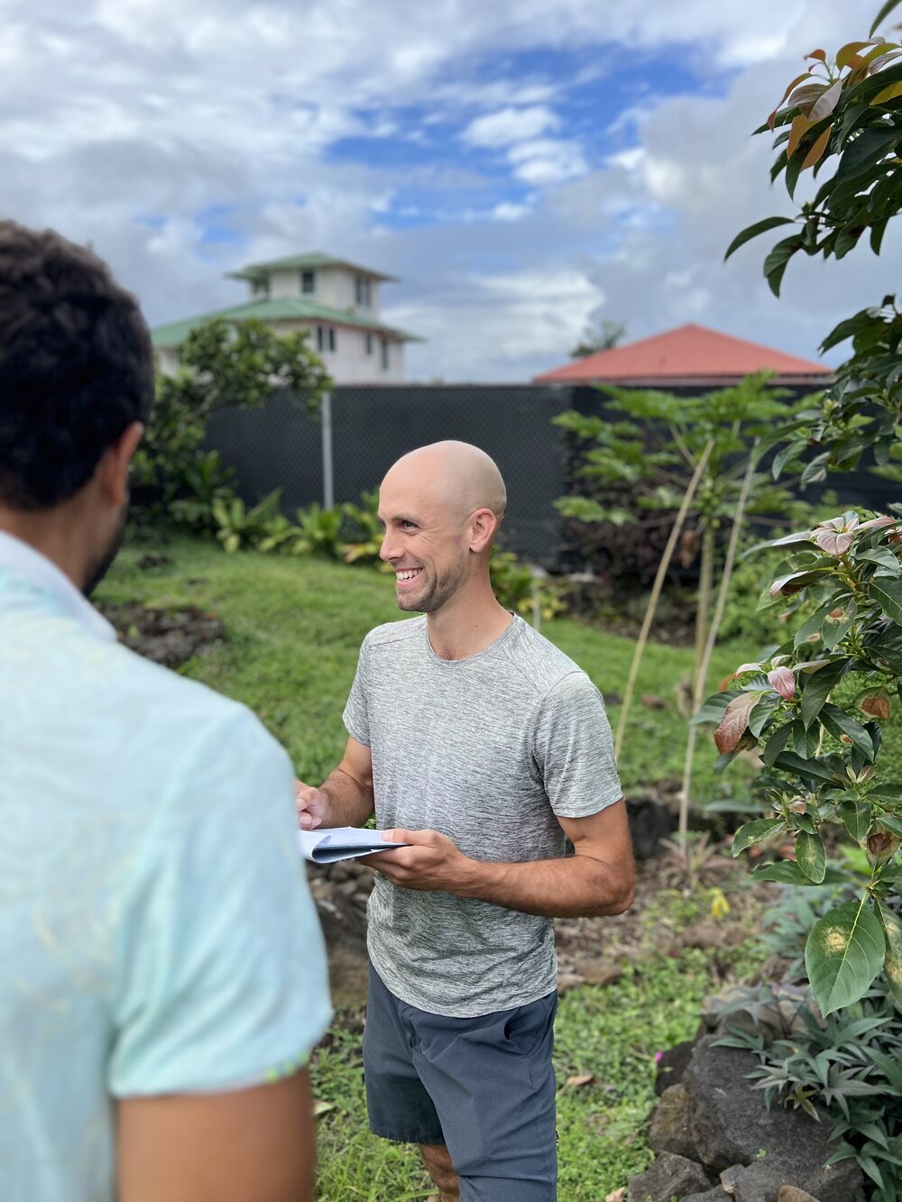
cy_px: 601
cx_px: 451
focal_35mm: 26
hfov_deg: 53.1
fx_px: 903
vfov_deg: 67.3
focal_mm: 5.7
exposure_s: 1/1808
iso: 50
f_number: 1.5
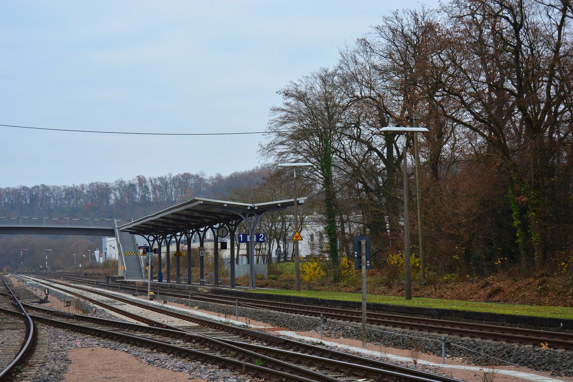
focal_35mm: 78
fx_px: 1241
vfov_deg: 17.5
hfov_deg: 26.0
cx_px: 286
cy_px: 191
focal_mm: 52
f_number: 5.6
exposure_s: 1/400
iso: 400
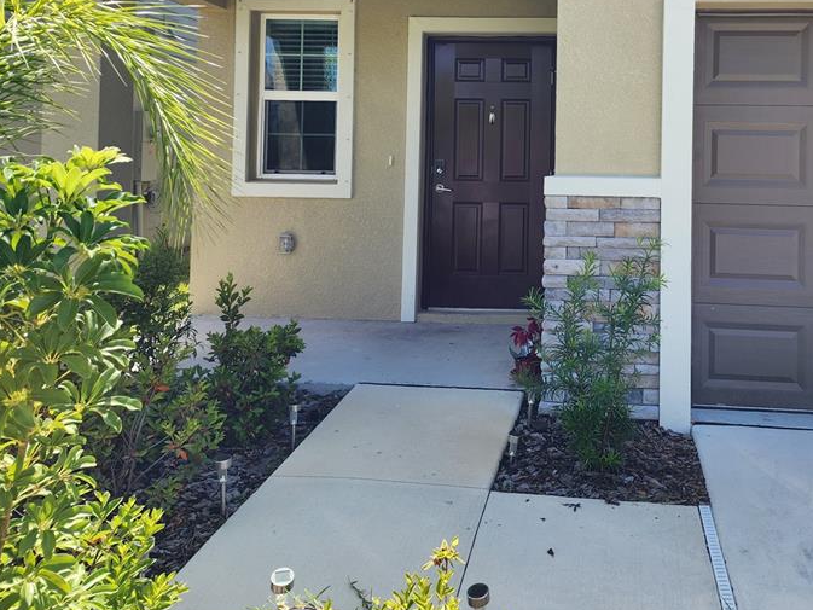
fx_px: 822
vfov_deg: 39.7
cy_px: 159
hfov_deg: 51.4
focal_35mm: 35
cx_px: 556
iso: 12
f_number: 1.8
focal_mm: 6.4
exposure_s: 1/438
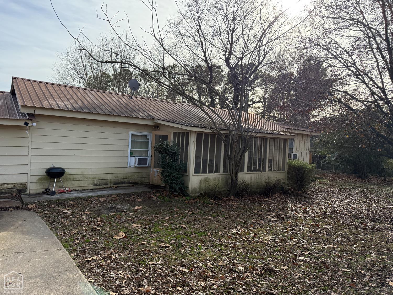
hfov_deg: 71.6
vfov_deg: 56.8
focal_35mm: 24
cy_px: 148
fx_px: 272
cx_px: 196
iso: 100
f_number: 1.78
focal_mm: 6.76
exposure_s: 1/2907
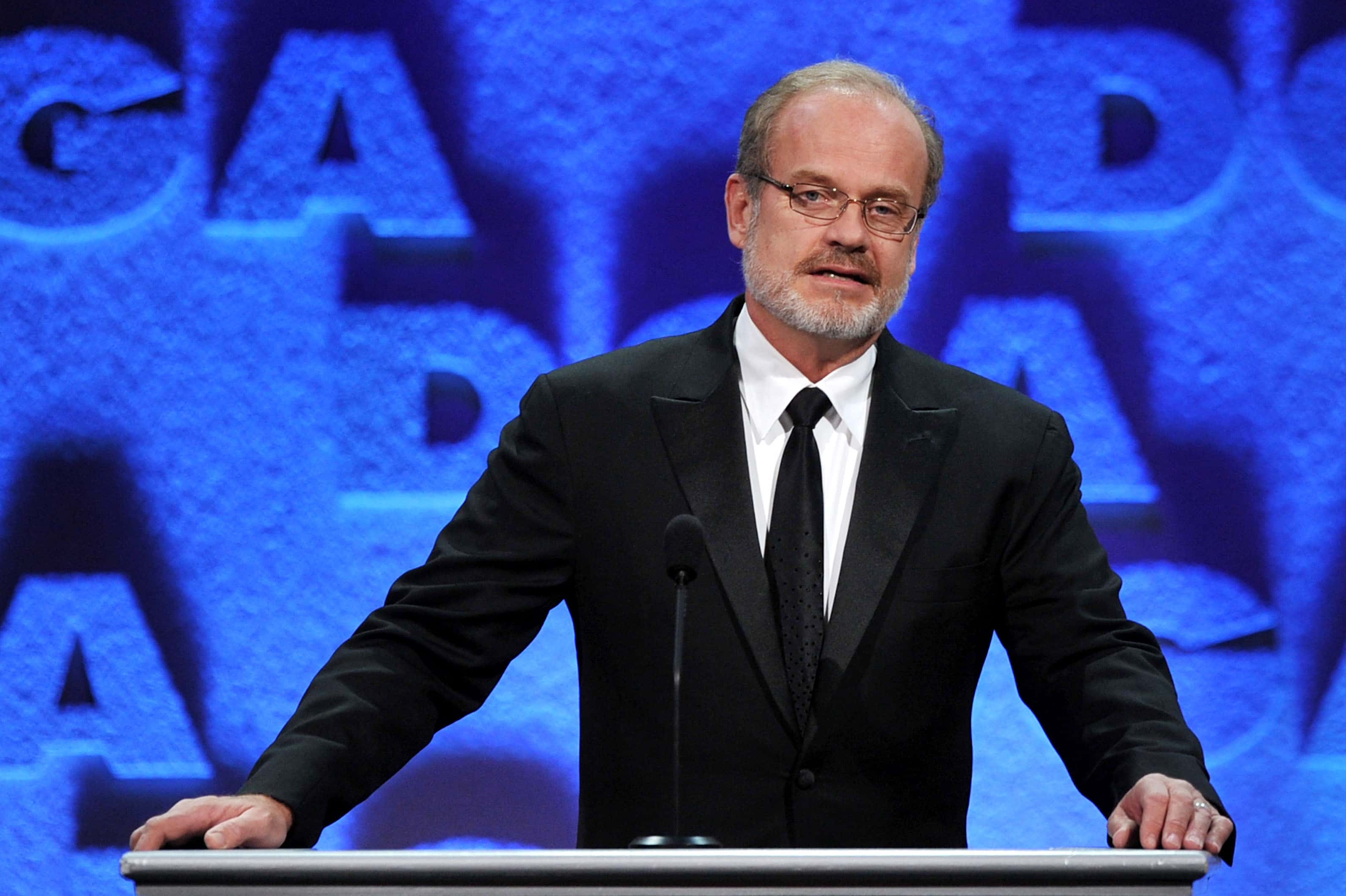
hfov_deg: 5.2
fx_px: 14949
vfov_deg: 3.4
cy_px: 448
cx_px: 673
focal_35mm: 400
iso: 1250
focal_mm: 400
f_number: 3.2
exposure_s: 1/250
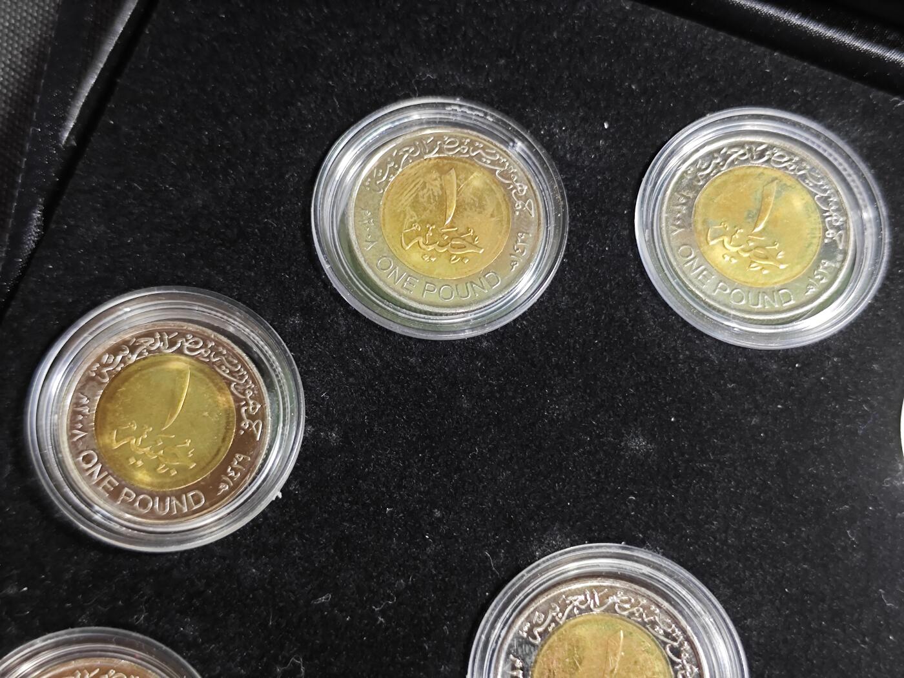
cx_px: 452
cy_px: 339
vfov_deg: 29.7
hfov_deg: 38.9
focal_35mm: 49
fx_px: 1280
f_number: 1.6
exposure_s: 1/33.3
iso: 320
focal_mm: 5.84
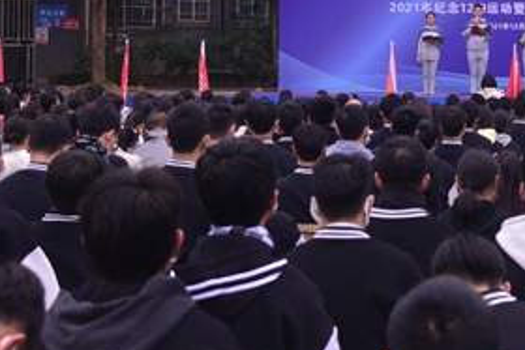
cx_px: 495
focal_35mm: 87
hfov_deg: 22.7
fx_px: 1269
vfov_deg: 15.6
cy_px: 55
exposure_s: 1/250
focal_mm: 38
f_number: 5.6
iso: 1000
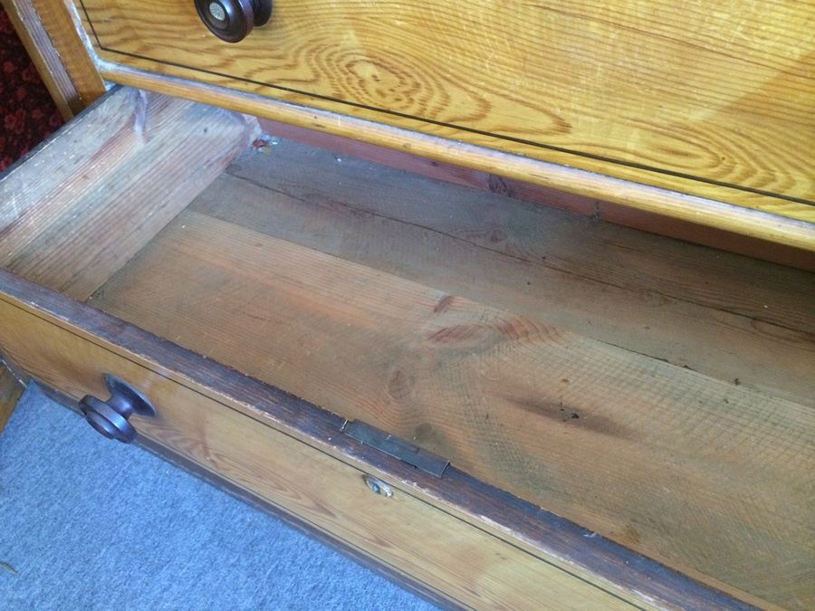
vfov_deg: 46.8
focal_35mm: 30
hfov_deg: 60.0
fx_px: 706
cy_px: 306
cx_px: 408
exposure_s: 1/15
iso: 320
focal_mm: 4.12
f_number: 2.2
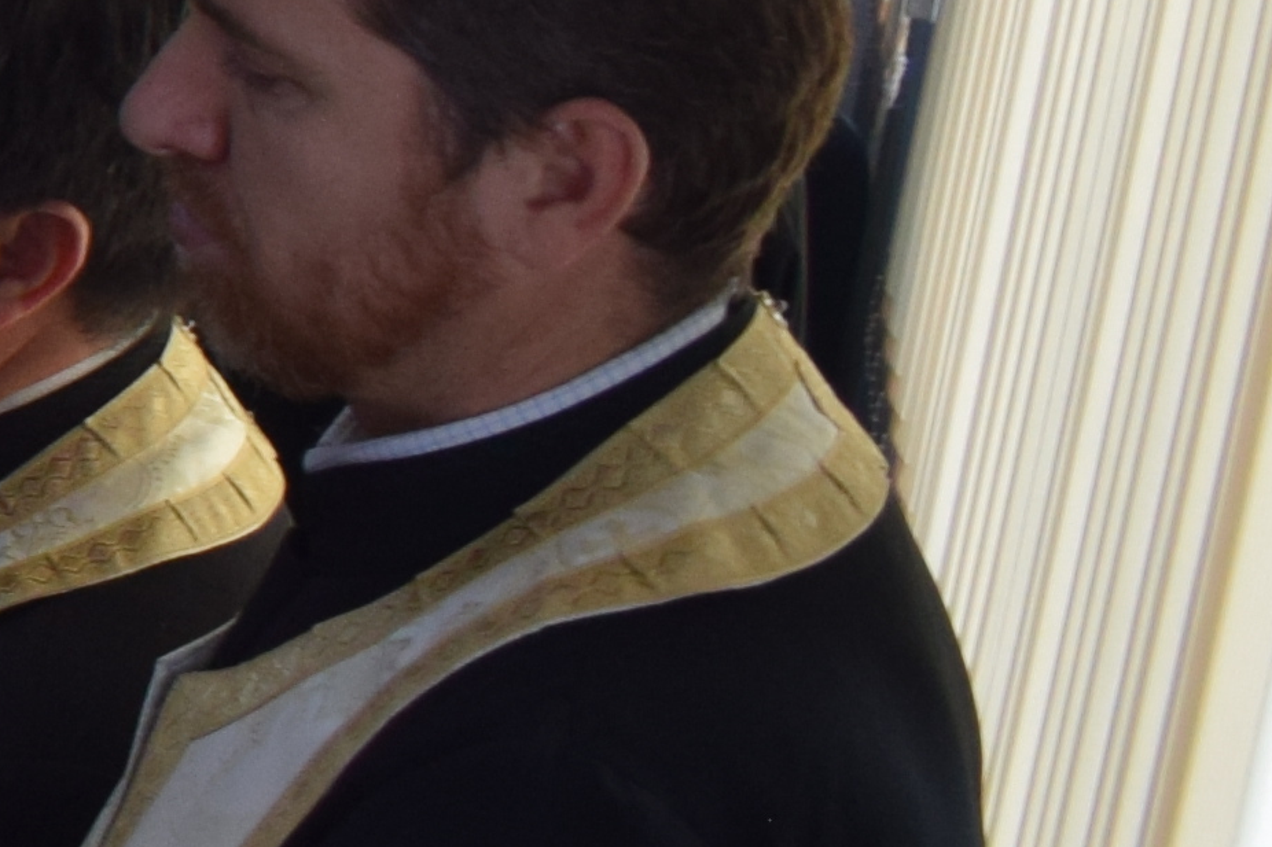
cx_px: -2691
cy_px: -880
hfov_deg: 9.1
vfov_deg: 7.5
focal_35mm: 175
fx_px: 6182
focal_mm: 18
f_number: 5
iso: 400
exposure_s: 1/100
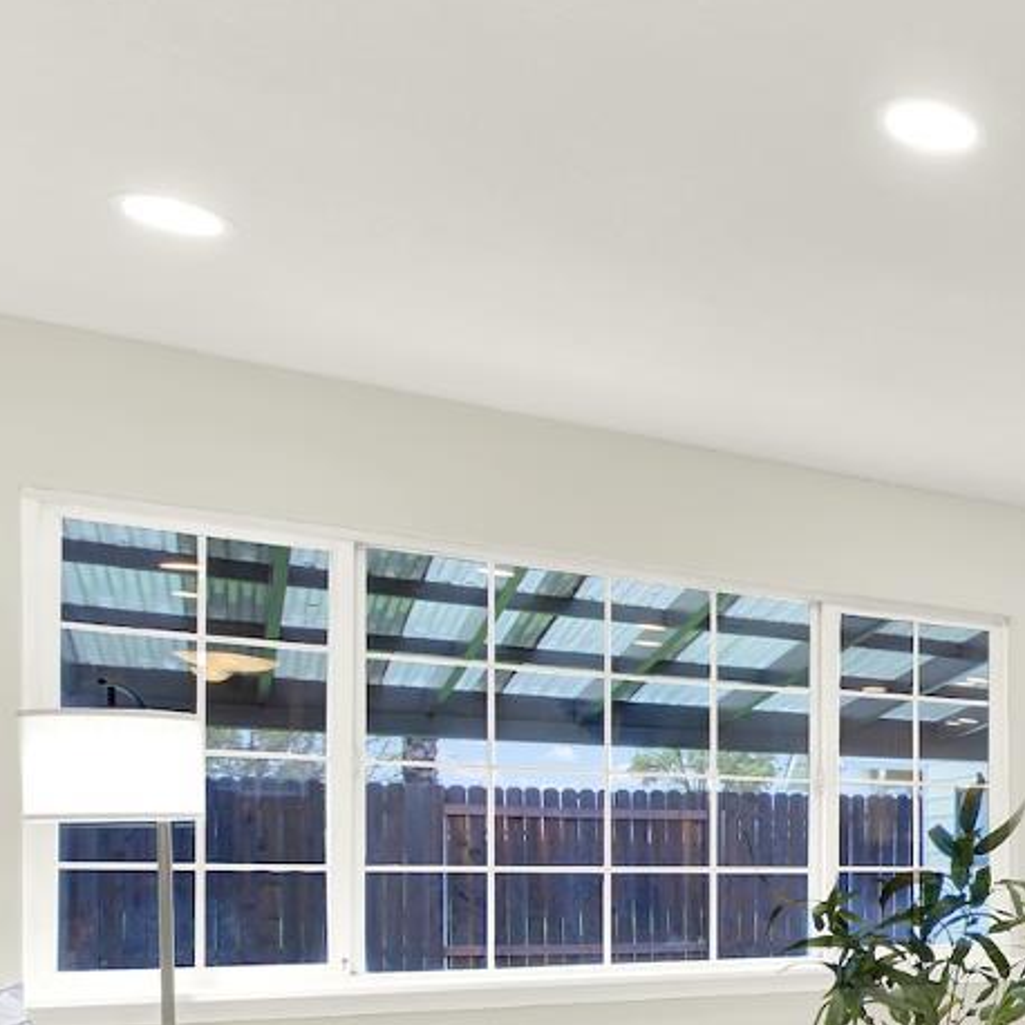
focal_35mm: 39
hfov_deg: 31.1
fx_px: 1307
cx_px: 1392
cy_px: 875
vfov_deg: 40.4
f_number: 14
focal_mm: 14
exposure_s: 1/3.33
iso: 100
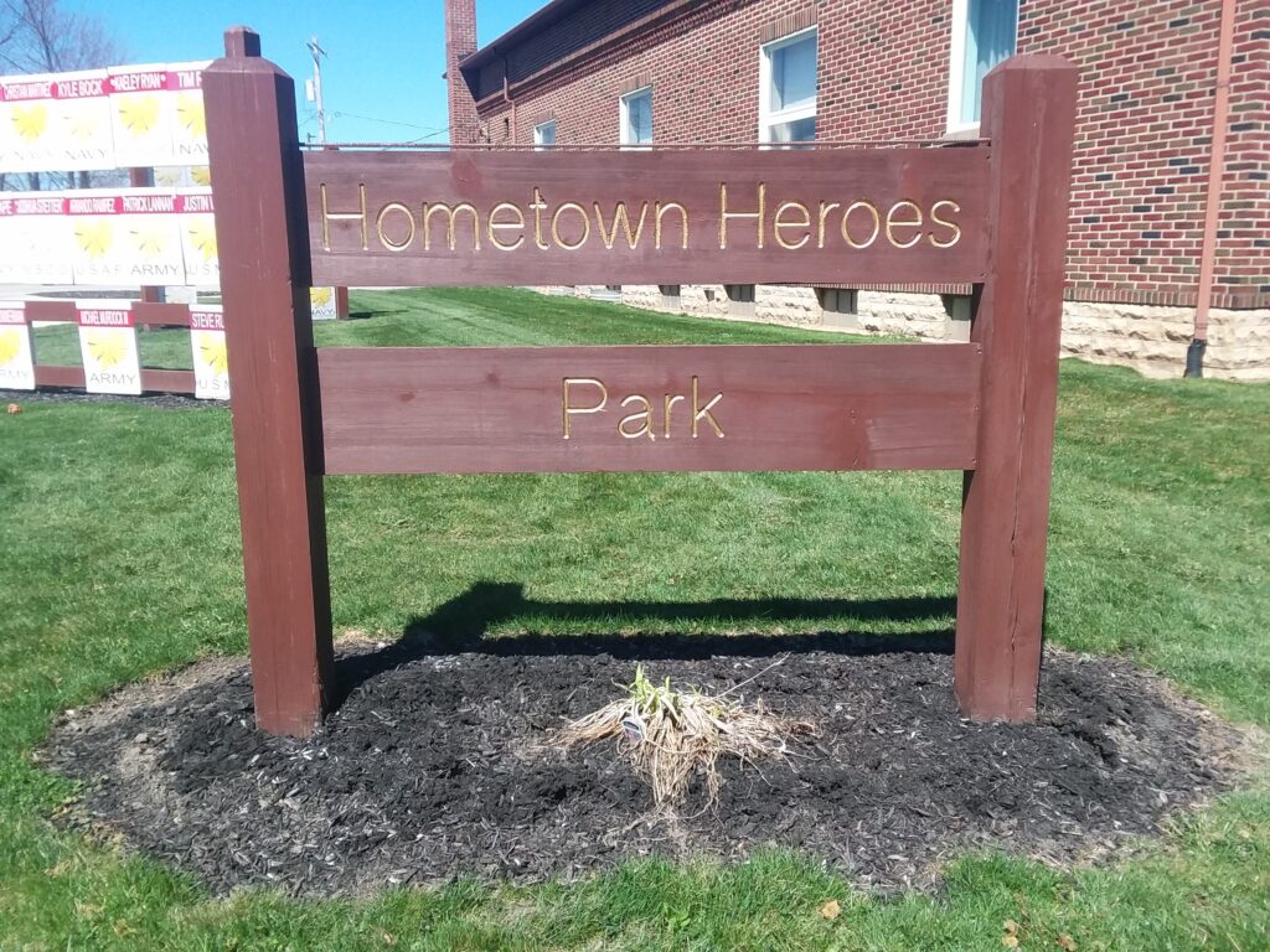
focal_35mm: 29
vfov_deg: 48.2
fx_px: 1064
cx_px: 635
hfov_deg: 61.7
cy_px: 476
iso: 40
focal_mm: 2.47
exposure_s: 1/891
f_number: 1.9
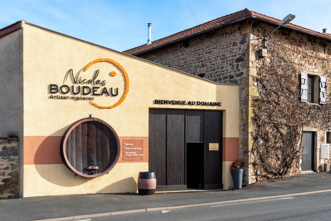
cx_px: 166
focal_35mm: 35
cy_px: 110
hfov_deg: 54.4
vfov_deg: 37.9
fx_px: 322
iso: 320
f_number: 14
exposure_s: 1/125
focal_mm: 35
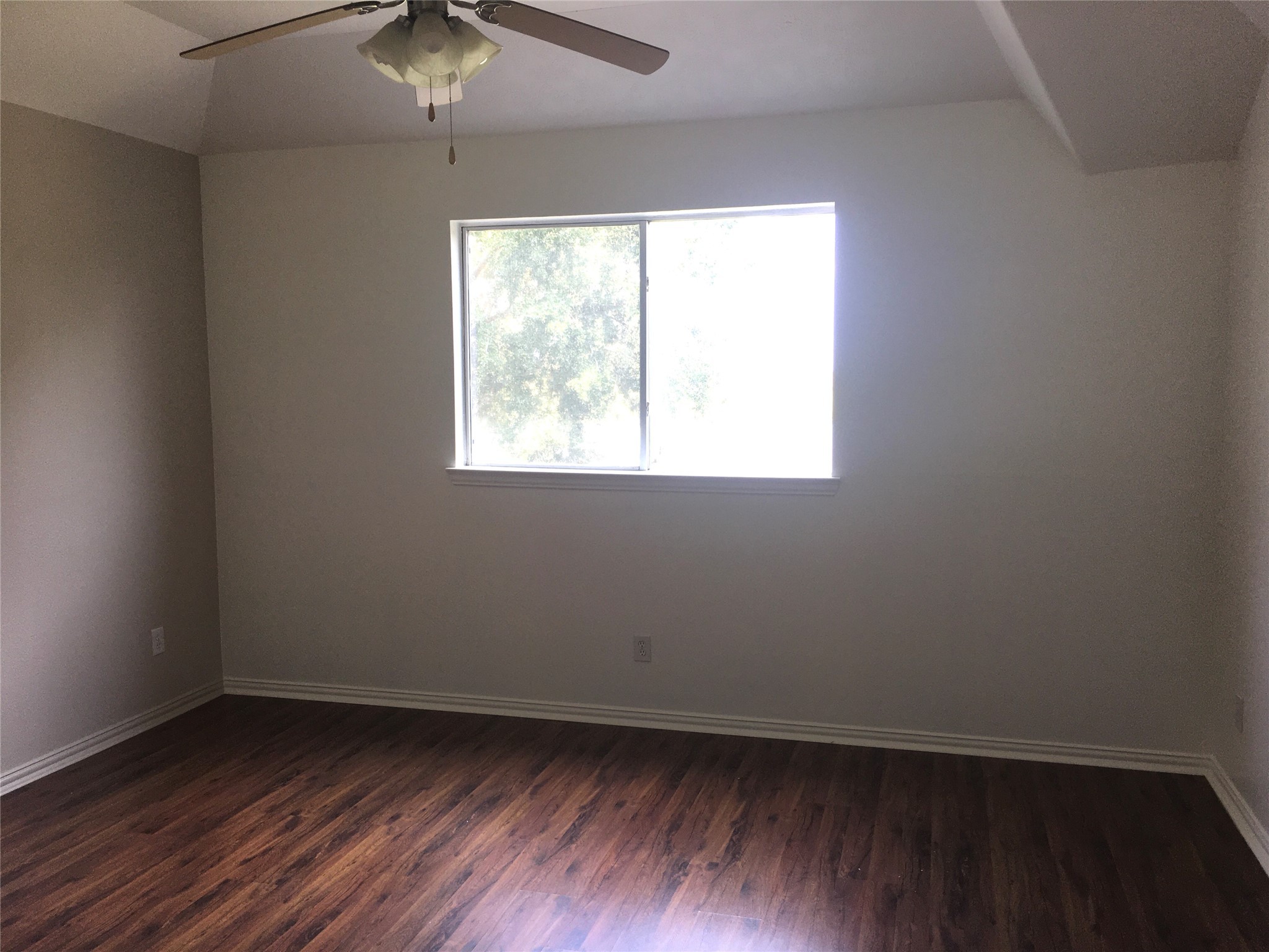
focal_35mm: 29
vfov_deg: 48.2
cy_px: 476
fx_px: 1063
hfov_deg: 61.7
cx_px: 634
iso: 32
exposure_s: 1/60
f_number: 2.2
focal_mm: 4.15
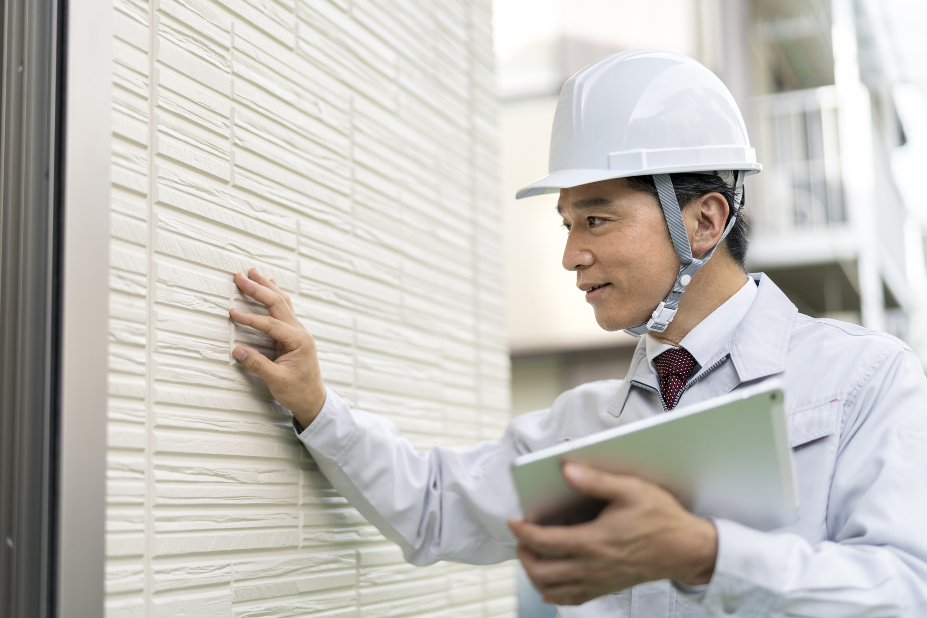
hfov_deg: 39.6
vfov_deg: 27.0
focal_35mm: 50
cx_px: 464
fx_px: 1287
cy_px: 309
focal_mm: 50
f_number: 1.4
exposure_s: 1/800
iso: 100
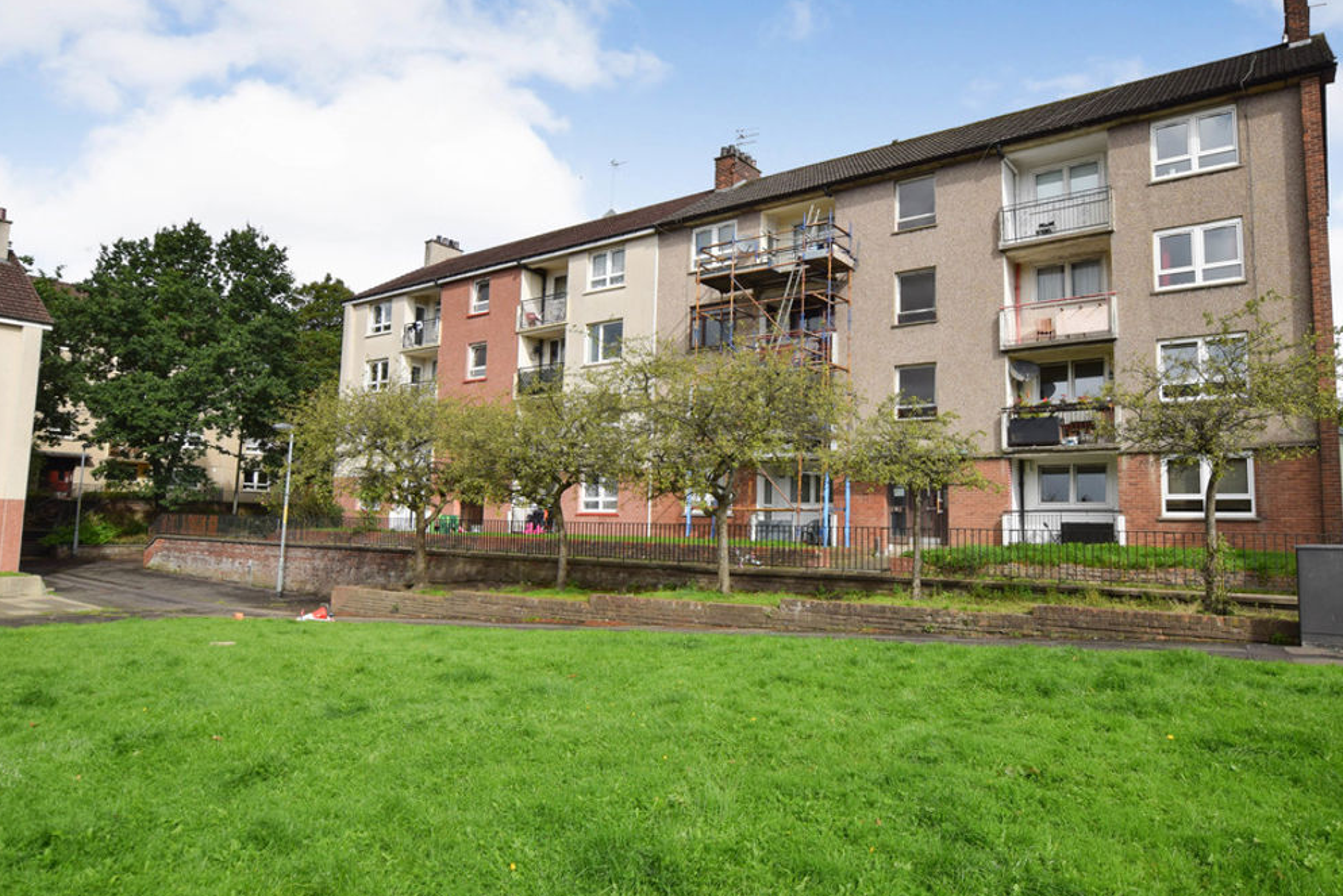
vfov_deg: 56.0
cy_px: 439
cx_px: 726
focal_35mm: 23
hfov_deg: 77.0
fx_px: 842
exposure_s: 1/400
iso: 200
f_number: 10
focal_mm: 13
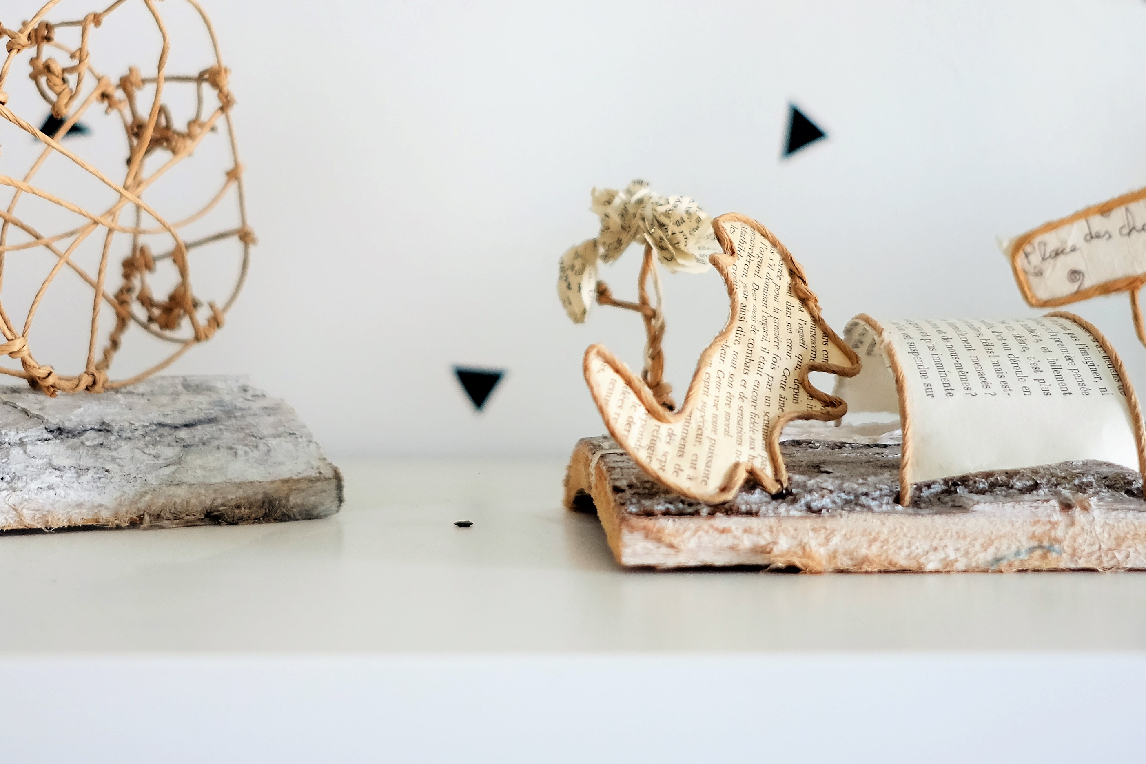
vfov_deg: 22.0
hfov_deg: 32.8
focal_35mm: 61
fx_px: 1942
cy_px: 180
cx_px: 481
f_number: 2
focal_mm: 23
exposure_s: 1/60
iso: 400
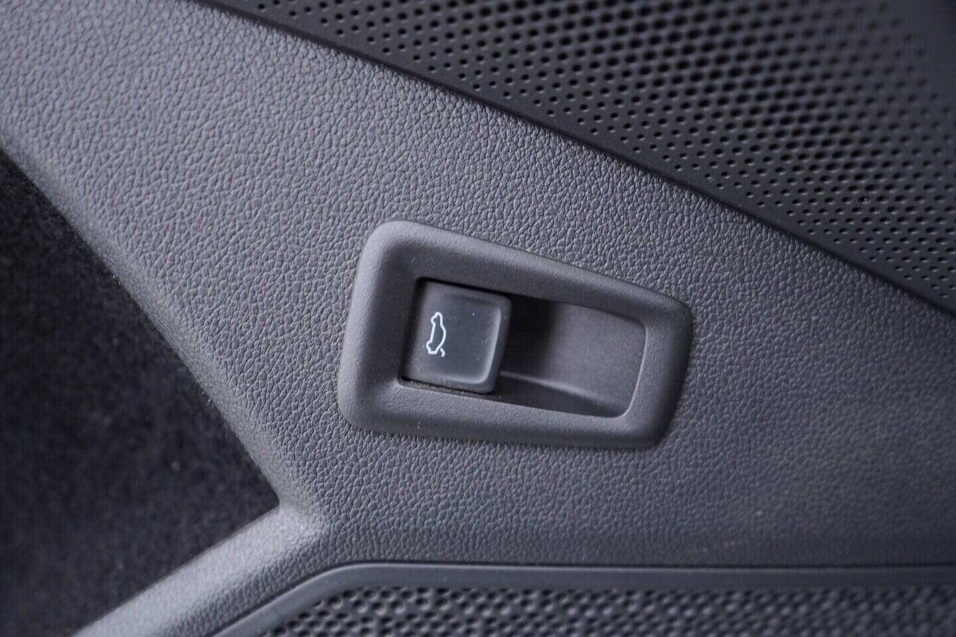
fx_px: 956
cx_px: 478
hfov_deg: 53.1
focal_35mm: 36
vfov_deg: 36.9
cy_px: 318
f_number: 2.8
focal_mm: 24
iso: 400
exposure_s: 1/40
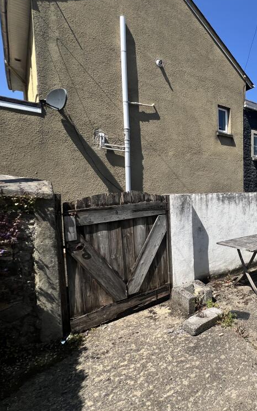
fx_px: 213
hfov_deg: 50.4
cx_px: 256
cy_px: 204
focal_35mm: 19
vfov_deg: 88.0
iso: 32
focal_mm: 1.57
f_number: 1.8
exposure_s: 1/1727
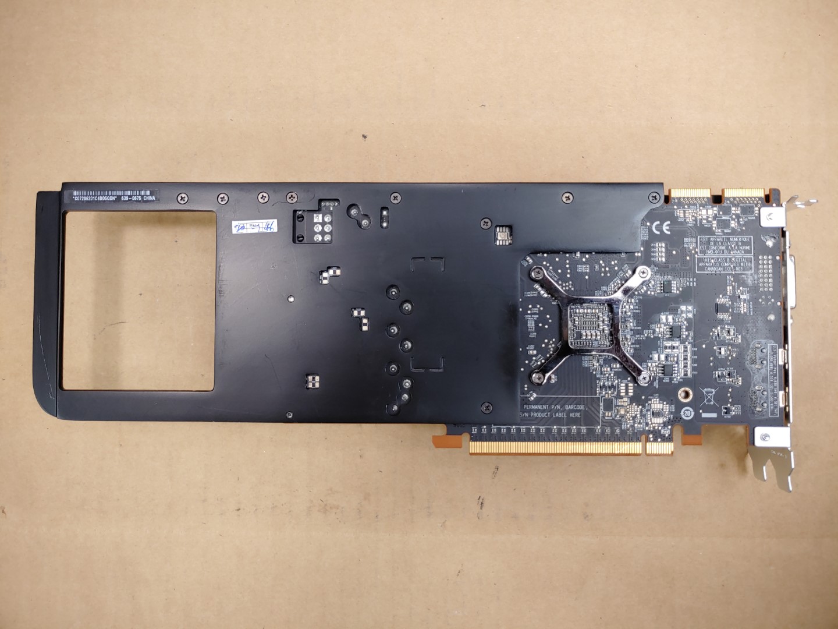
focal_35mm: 26
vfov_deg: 53.1
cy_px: 314
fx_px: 629
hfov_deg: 67.3
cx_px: 419
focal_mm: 4.36
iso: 50
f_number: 1.8
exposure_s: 1/120
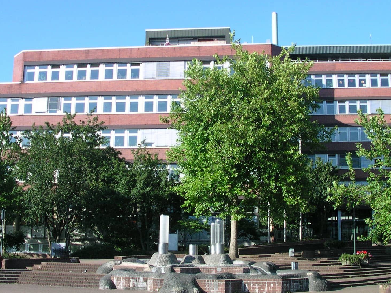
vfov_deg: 28.0
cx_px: 201
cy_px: 127
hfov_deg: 36.8
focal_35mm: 52
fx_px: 587
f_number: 4.5
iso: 100
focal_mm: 5.6
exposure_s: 1/236
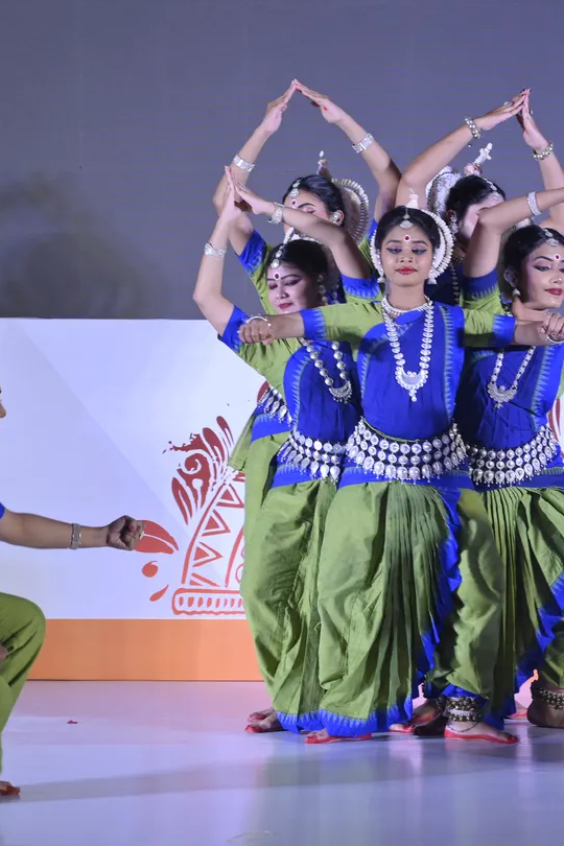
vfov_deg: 18.8
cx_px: 433
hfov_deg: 12.5
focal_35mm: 109
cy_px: 439
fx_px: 2561
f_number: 4
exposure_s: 1/80
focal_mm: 69
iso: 250
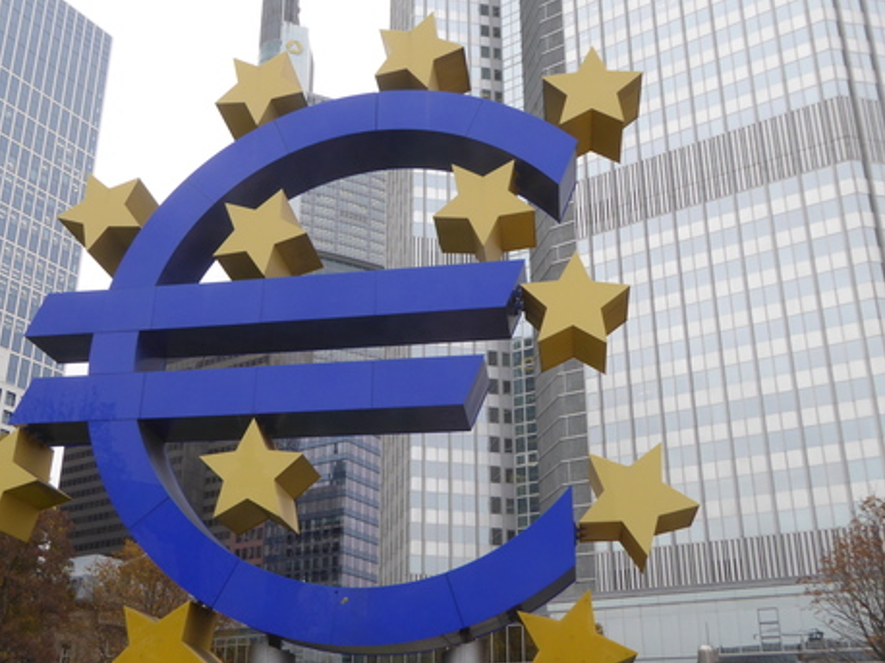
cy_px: 394
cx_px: 363
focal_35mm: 38
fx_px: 971
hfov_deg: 48.8
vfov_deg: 37.6
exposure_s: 1/60
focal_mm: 5
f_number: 3.5
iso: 125
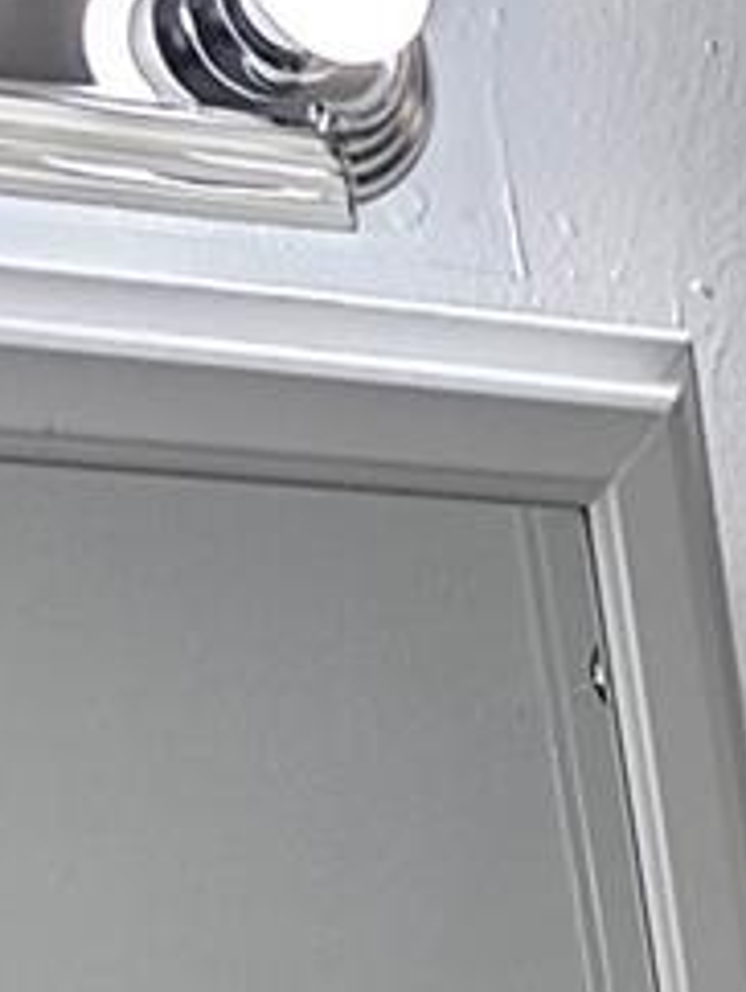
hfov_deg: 11.4
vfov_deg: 13.5
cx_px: 1631
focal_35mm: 114
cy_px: 2238
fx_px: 3270
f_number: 1.7
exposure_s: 1/120
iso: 50
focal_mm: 6.3
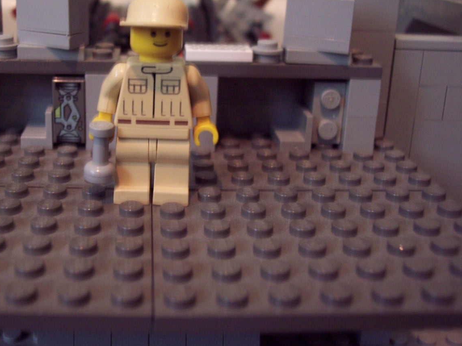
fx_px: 681
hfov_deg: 37.2
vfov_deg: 28.4
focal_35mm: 51
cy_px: 128
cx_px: 161
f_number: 3.4
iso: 200
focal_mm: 8
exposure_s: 1/4
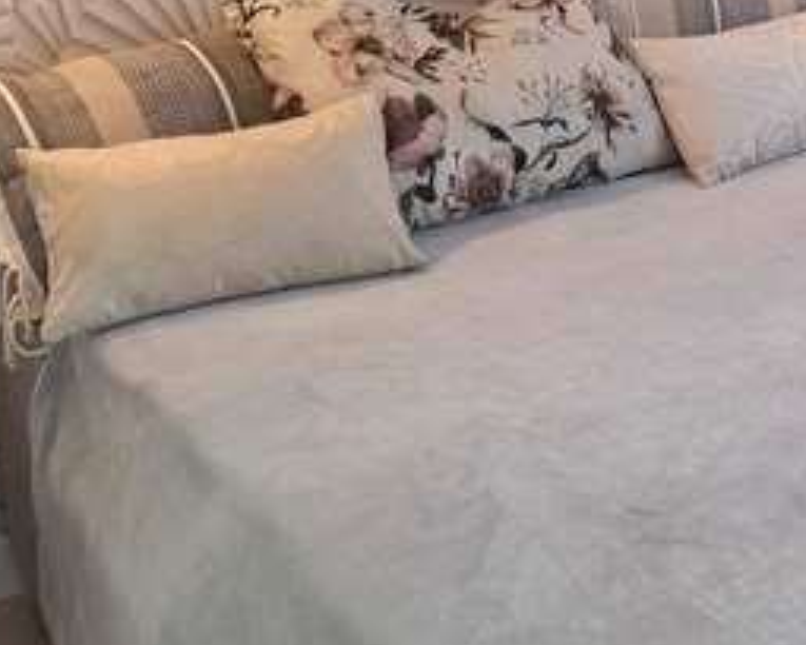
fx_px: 1574
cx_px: 891
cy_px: 16
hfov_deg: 26.4
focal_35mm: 66
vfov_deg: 22.4
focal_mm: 5.54
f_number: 1.8
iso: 100
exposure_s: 1/100
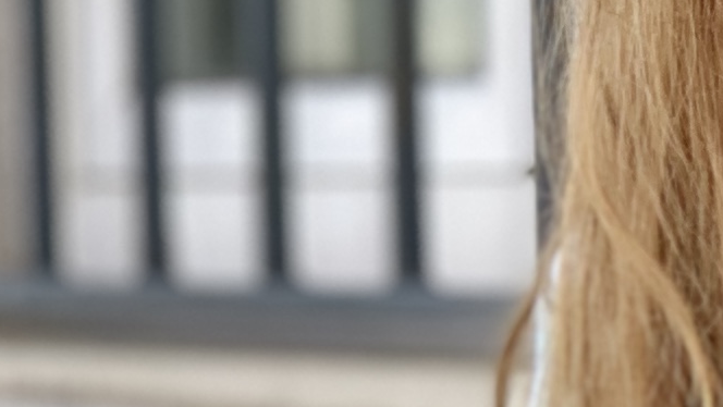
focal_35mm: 344
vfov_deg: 3.5
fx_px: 6597
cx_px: 1267
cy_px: 747
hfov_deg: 6.2
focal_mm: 6
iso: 16
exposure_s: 1/141
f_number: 2.4
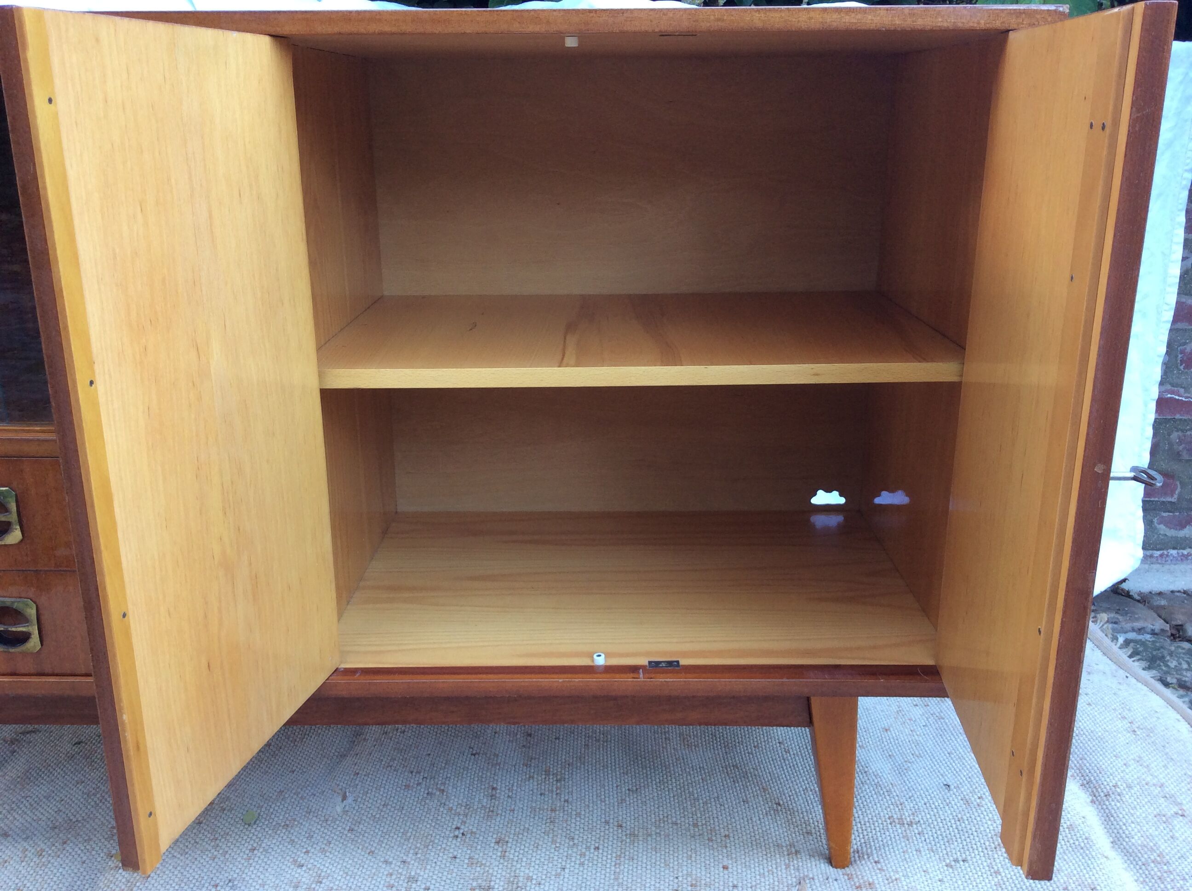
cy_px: 446
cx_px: 596
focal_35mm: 32
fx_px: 1100
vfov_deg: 44.1
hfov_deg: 56.9
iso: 50
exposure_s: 1/25
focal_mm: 3.3
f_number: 2.4
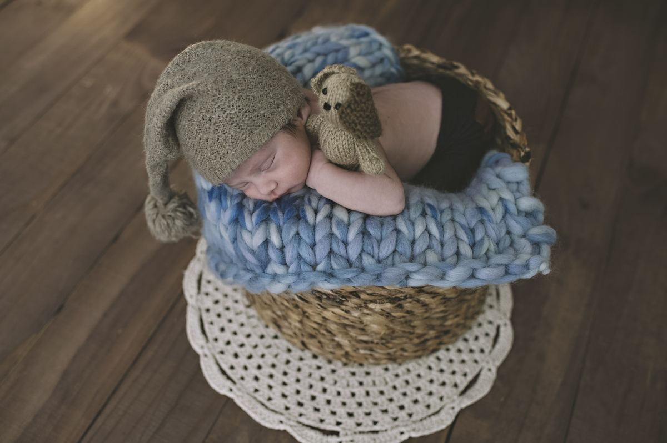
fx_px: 648
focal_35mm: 35
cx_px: 334
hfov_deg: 54.5
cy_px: 222
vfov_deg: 37.8
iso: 320
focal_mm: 35
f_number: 2.8
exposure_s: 1/160
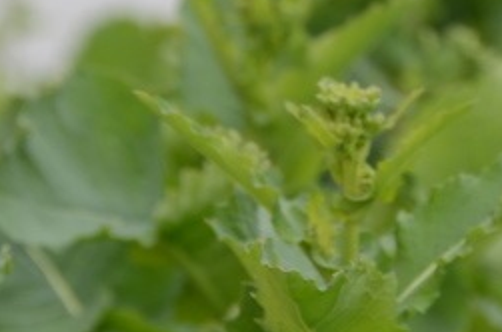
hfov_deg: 3.2
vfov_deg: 2.1
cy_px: -168
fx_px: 8930
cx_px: 350
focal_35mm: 642
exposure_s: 1/80
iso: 100
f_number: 5.6
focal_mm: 105
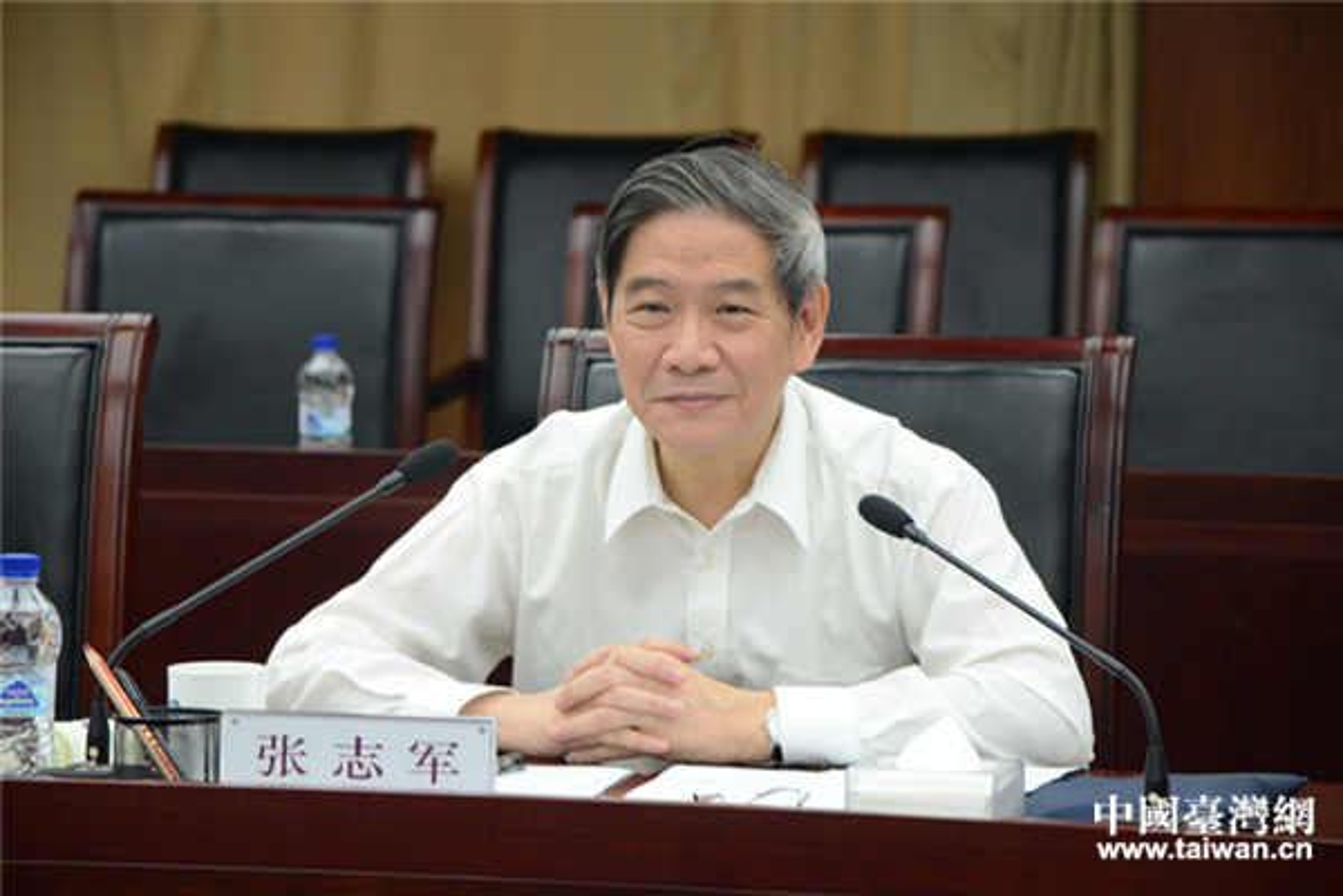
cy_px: 448
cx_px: 672
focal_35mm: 158
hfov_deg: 13.0
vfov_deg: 8.7
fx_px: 5875
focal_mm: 105
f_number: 5.6
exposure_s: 1/25
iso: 400
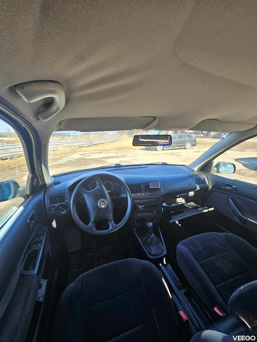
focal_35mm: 13
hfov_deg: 89.9
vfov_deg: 106.2
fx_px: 129
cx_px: 128
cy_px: 171
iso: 50
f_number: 2.2
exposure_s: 1/103
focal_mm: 2.2
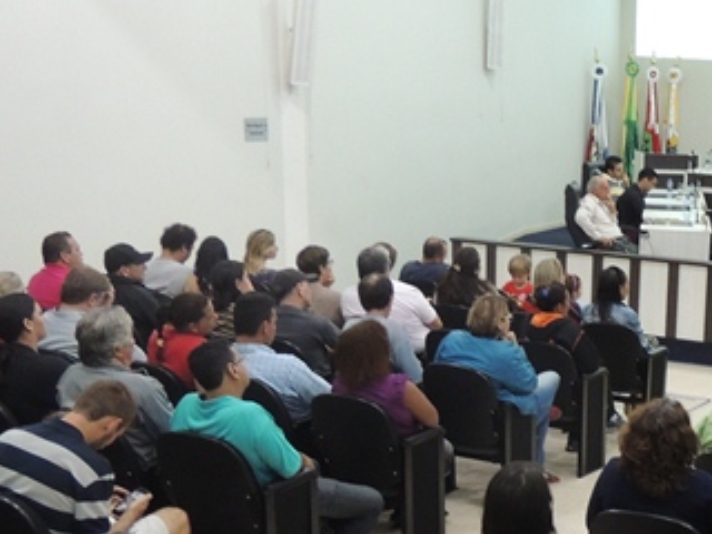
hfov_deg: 30.2
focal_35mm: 60
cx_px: 692
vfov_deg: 24.2
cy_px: 392
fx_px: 1234
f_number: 3
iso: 400
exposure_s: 1/13
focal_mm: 4.3
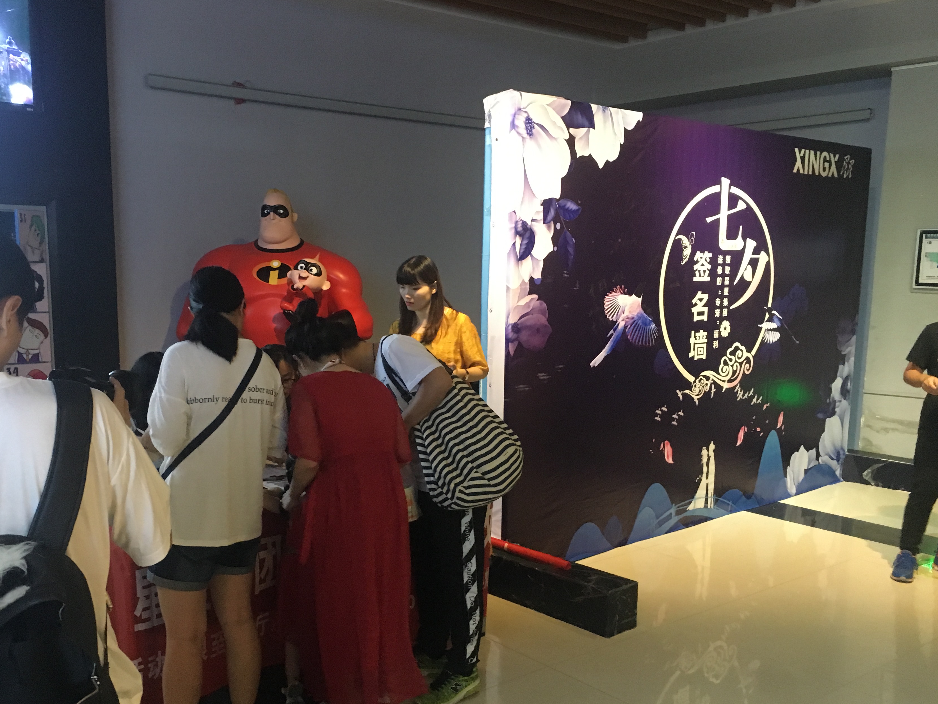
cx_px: 419
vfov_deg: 40.6
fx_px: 948
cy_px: 409
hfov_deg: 52.5
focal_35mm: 35
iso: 250
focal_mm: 4.15
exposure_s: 1/17
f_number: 2.2
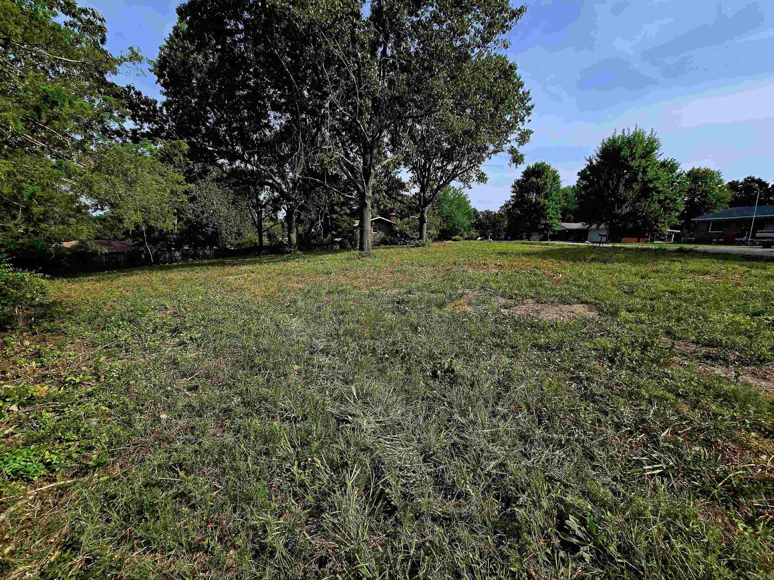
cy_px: 290
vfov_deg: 89.9
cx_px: 387
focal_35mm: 13
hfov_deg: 106.2
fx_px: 291
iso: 50
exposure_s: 1/2000
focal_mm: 2.2
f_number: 2.2
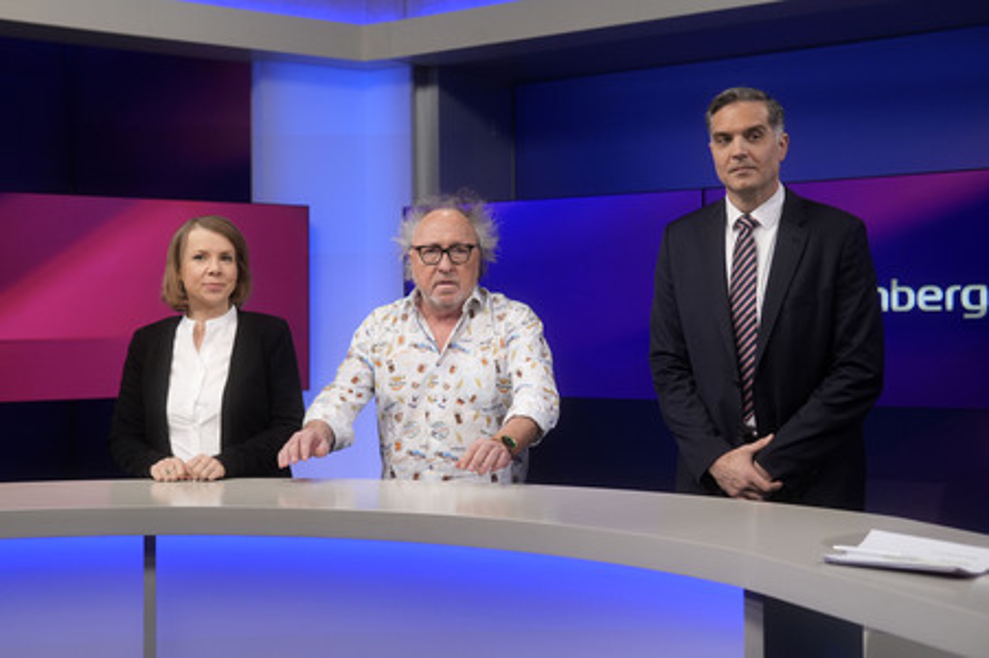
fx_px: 1235
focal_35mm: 45
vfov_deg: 29.8
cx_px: 494
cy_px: 329
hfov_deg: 43.6
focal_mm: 30
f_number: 2.2
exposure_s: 1/250
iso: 640
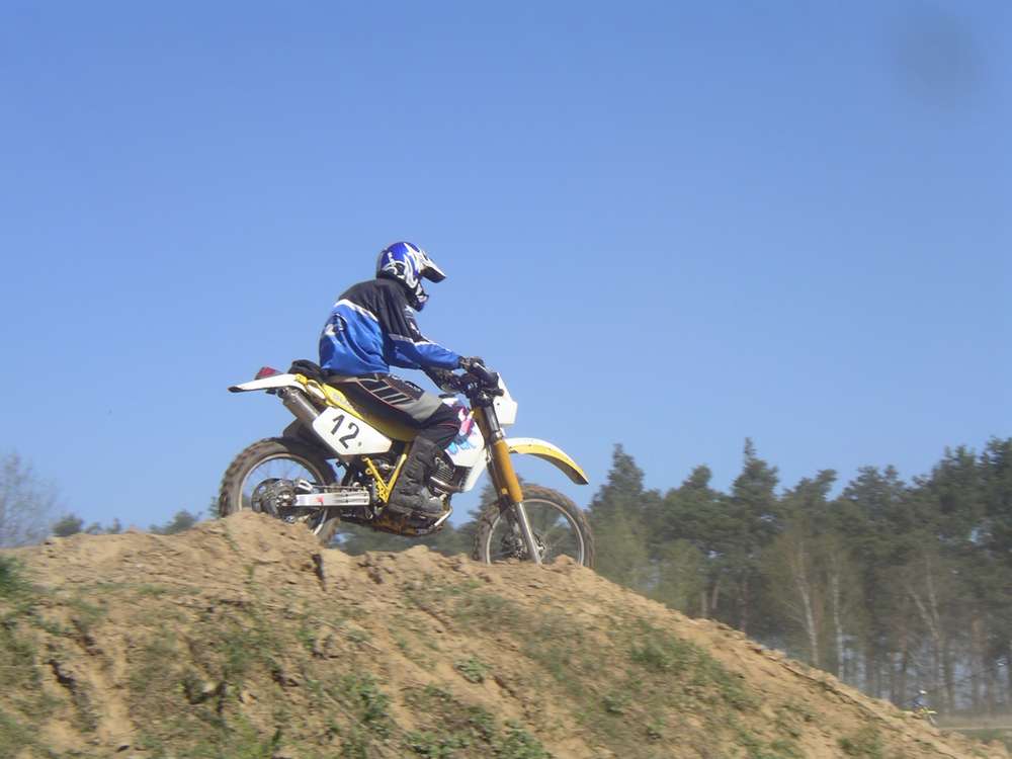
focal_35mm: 86
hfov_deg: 22.8
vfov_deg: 17.2
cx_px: 506
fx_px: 2514
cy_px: 380
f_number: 9
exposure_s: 1/125
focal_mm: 13.3
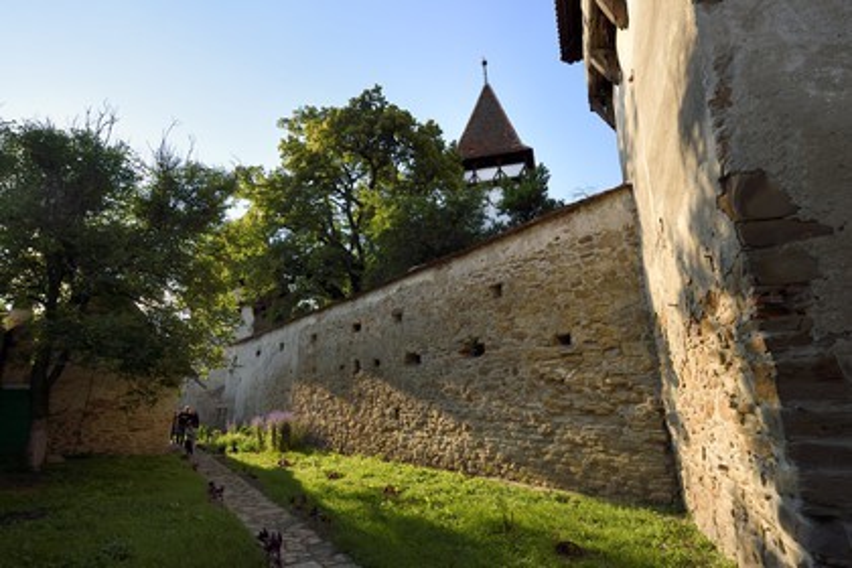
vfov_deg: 67.4
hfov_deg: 90.0
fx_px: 426
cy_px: 284
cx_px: 426
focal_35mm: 18
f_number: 11
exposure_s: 1/160
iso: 200
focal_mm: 18
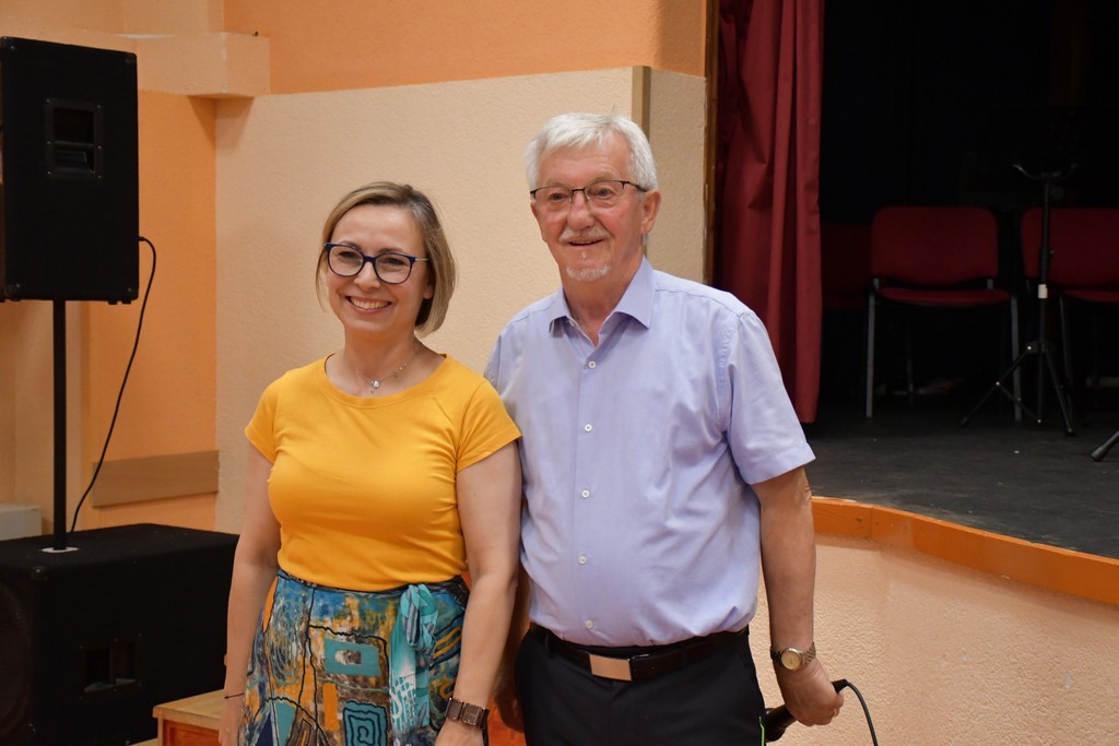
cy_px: 373
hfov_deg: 35.0
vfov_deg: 23.8
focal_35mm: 57
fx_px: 1772
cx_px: 560
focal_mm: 38
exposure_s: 1/100
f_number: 4.2
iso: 3200
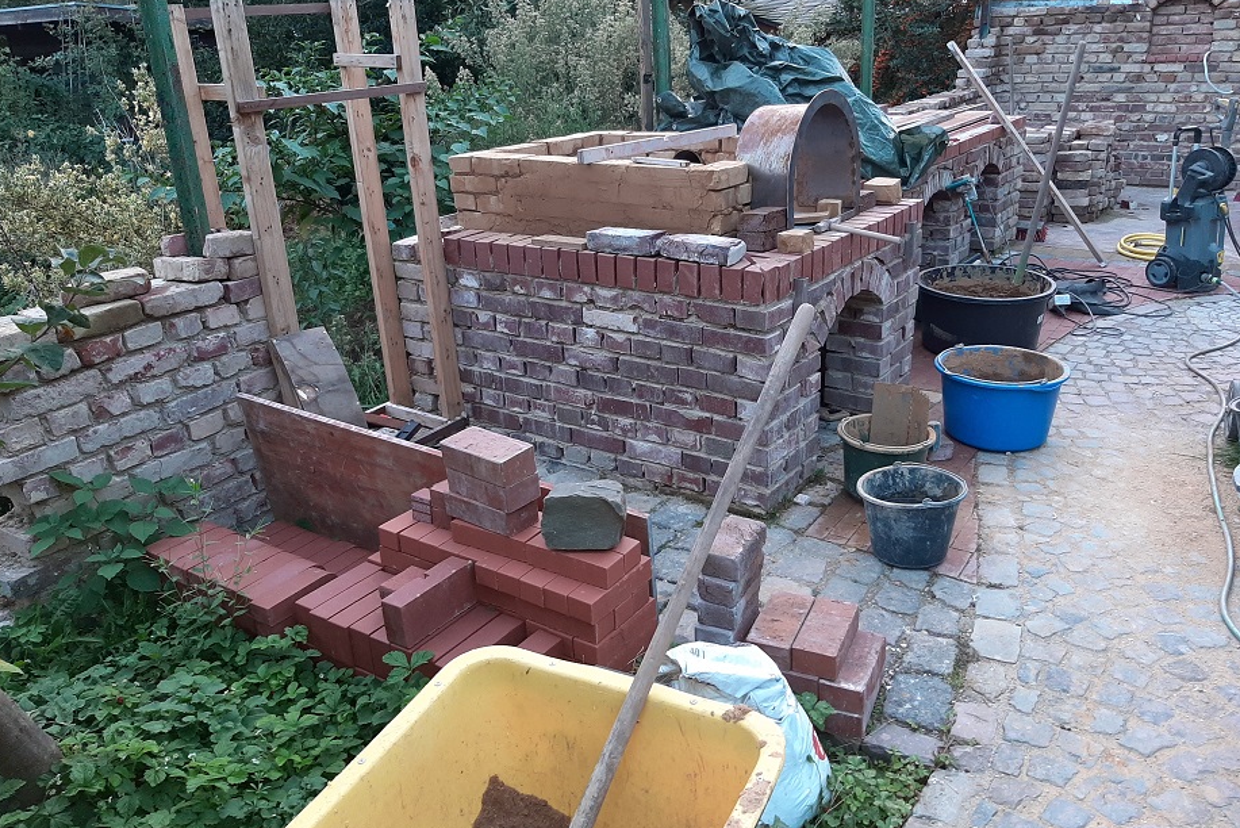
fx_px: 965
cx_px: 636
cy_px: 367
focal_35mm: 28
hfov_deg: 65.4
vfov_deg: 46.3
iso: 100
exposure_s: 1/50
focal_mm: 3.93
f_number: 1.7
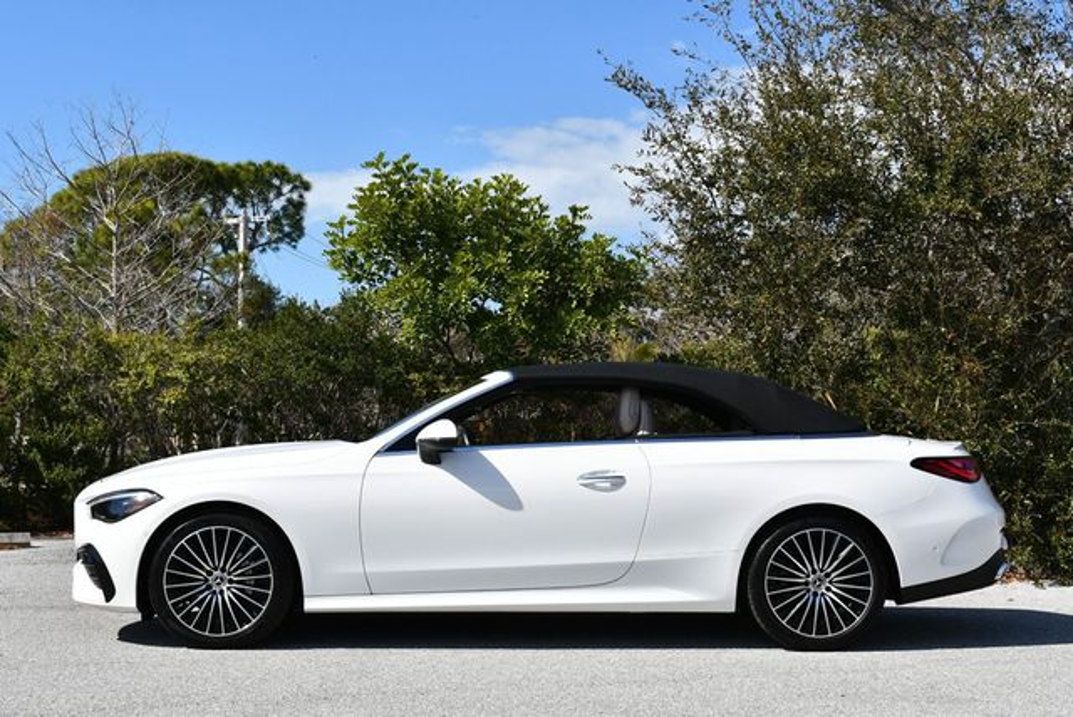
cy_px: 358
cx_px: 536
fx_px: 1671
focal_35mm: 56
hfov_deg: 35.6
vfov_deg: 24.2
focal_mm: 28
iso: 100
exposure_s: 1/320
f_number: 9
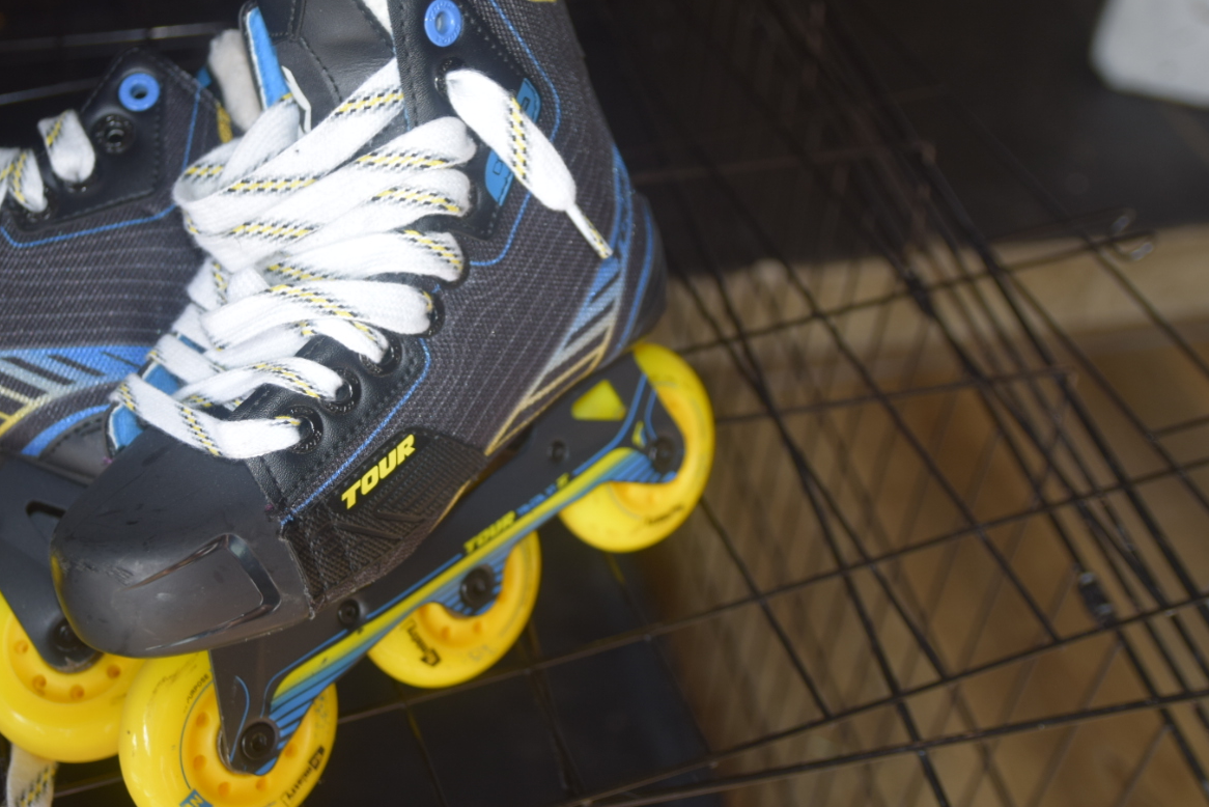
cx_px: 391
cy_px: 339
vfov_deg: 27.0
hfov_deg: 39.1
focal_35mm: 50
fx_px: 1679
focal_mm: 24
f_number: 2.8
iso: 200
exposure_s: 1/125
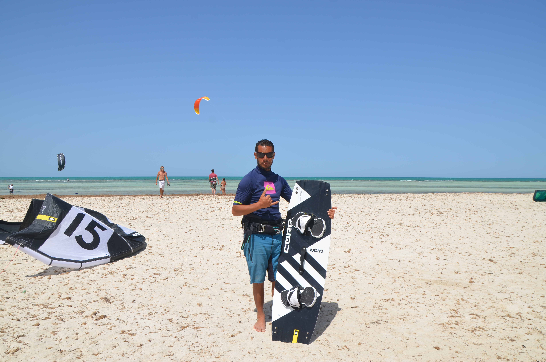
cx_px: 273
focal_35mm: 27
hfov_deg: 67.5
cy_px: 181
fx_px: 409
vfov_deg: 47.7
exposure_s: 1/320
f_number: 9
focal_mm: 18
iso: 100
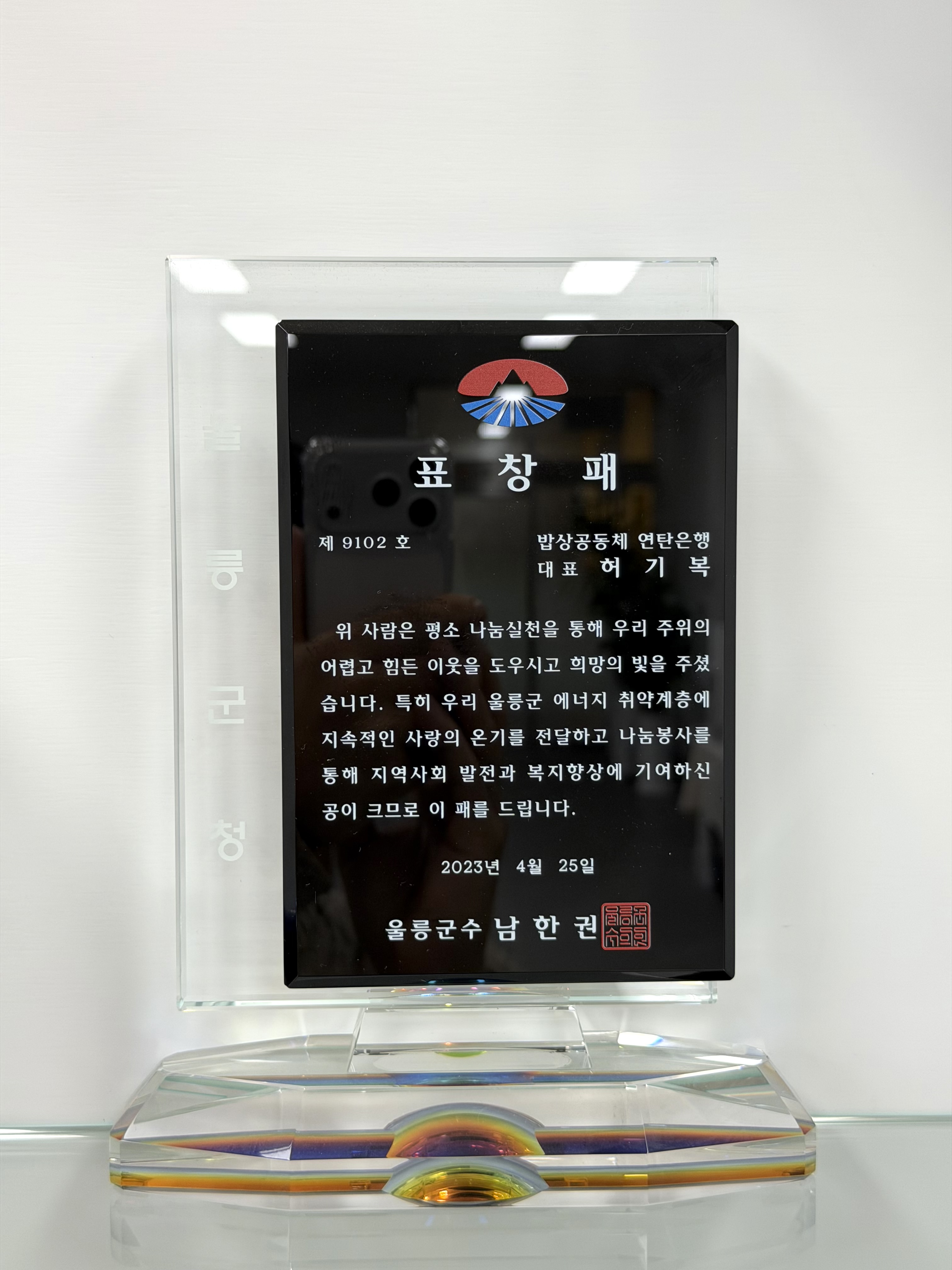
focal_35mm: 48
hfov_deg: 30.3
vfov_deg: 39.7
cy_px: 635
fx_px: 1760
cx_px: 476
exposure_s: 1/60
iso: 50
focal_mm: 6.76
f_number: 1.78
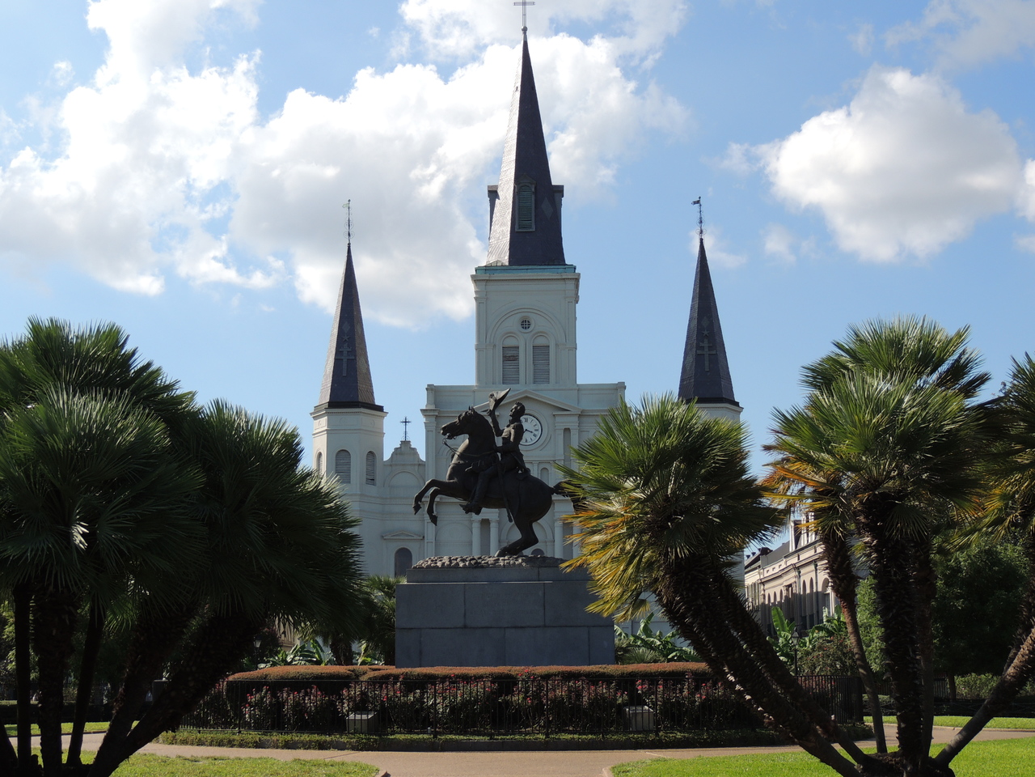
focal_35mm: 50
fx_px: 1495
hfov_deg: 38.2
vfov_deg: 29.1
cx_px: 518
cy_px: 388
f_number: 3.6
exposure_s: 1/1000
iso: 100
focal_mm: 8.9
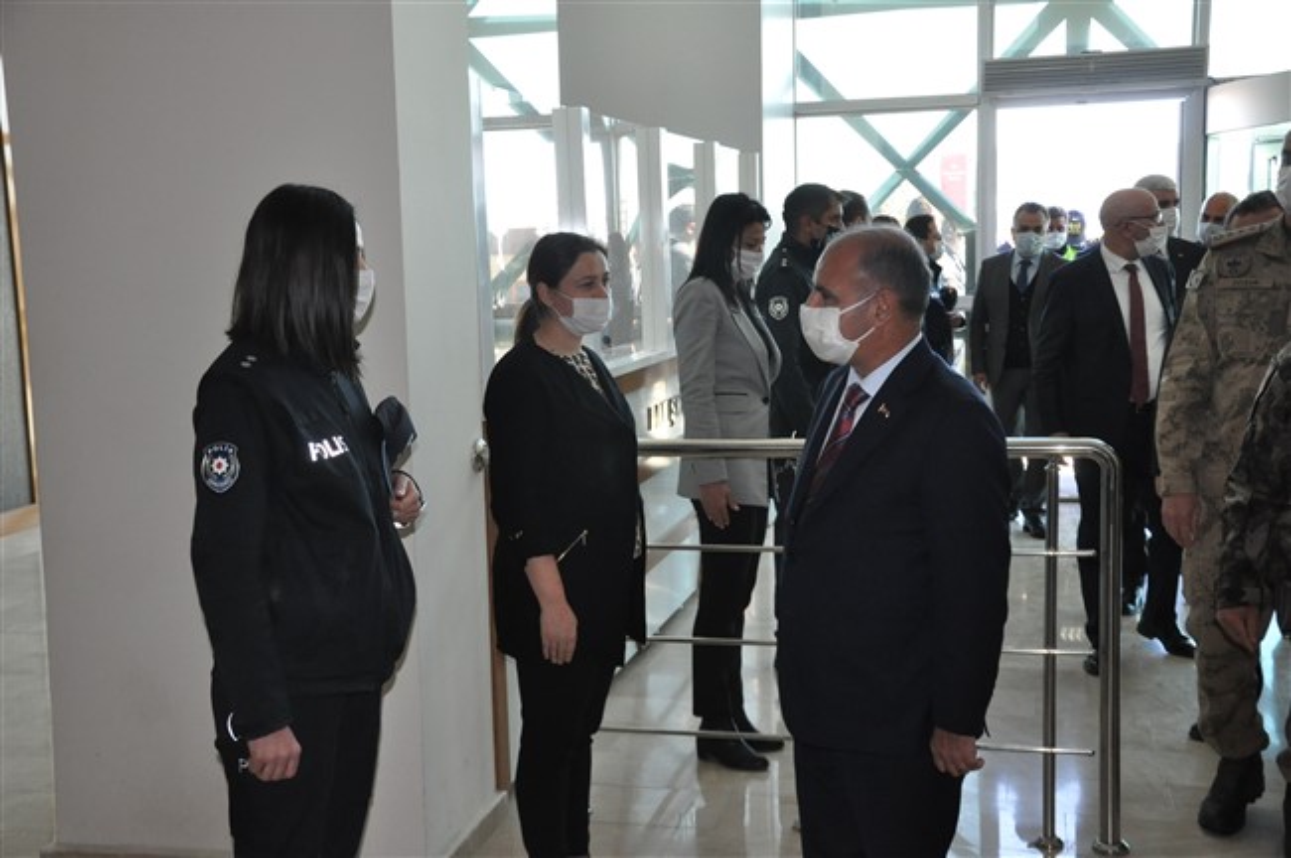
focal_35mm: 45
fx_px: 1612
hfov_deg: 43.6
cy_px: 429
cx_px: 646
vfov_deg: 29.8
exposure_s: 1/160
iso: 1600
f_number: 5
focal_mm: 30
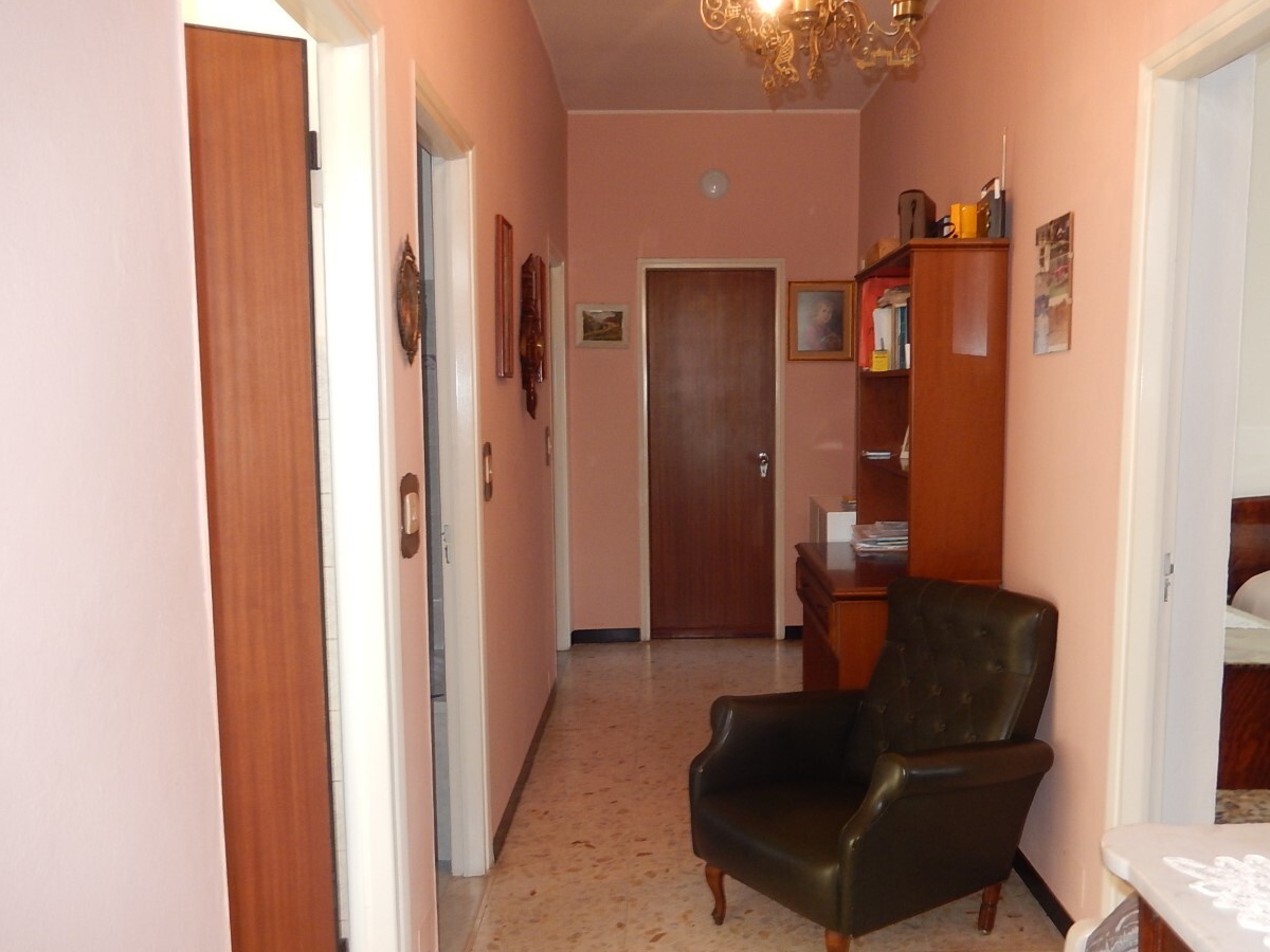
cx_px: 710
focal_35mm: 30
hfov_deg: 59.8
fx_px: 1101
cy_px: 516
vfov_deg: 46.7
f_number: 3.4
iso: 200
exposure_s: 1/30
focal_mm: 4.5
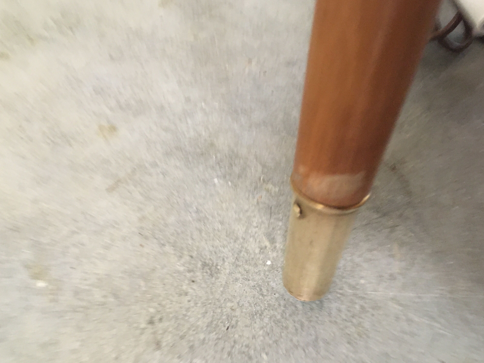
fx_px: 433
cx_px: 243
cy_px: 190
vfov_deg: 45.4
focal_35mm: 31
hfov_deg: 58.4
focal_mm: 4.15
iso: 400
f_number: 2.2
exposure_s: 1/15
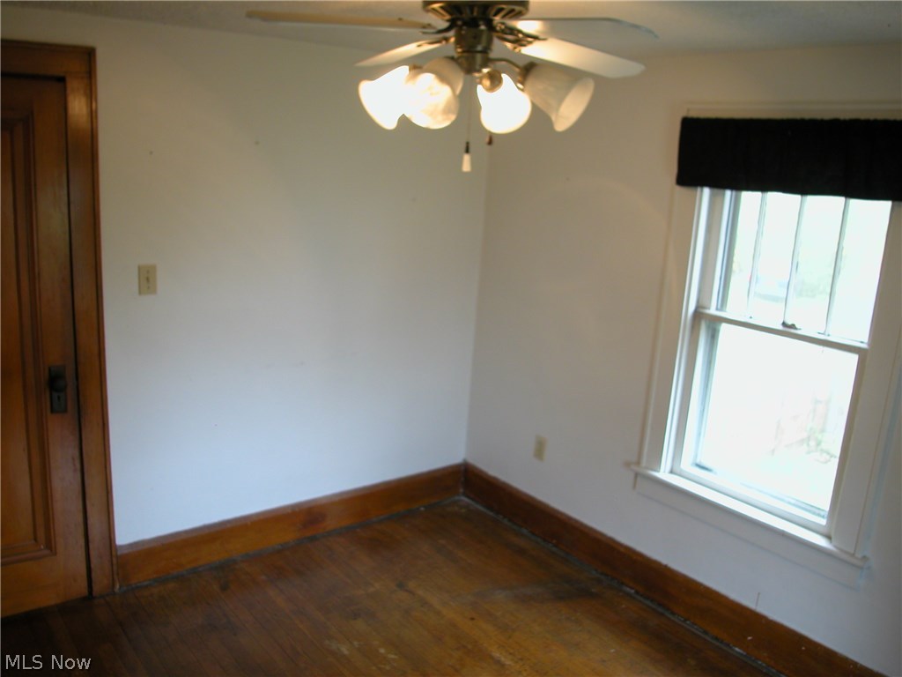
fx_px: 730
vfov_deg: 49.7
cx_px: 451
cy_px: 338
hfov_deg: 63.4
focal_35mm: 28
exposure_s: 1/11.2
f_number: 2.8
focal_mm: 7.1
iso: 100
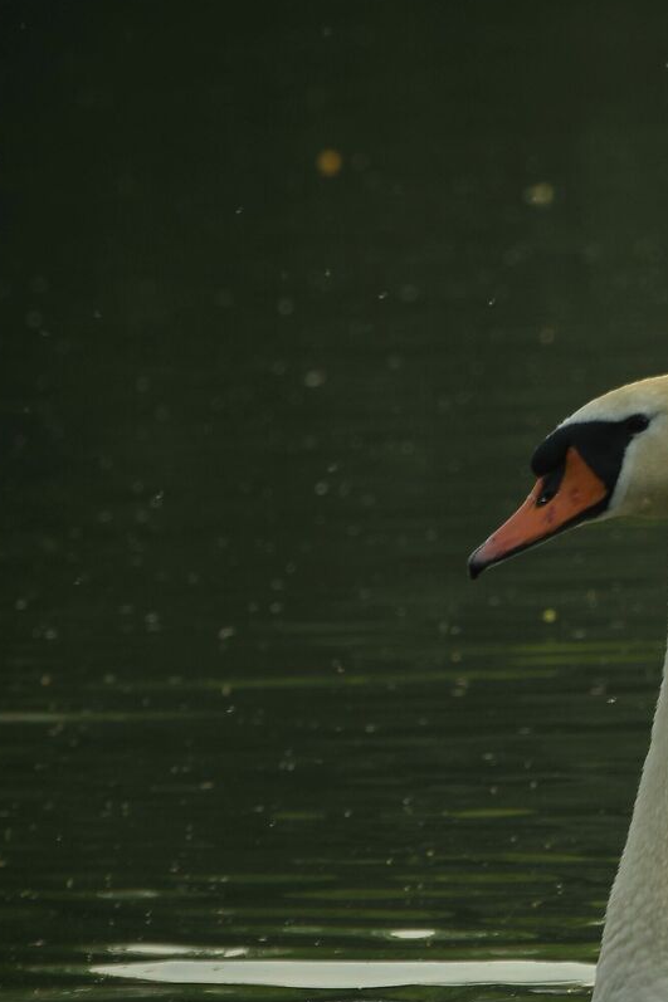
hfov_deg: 1.0
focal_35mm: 1355
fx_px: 37728
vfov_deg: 1.5
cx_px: 788
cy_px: 666
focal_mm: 300
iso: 100
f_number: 9
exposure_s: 1/200
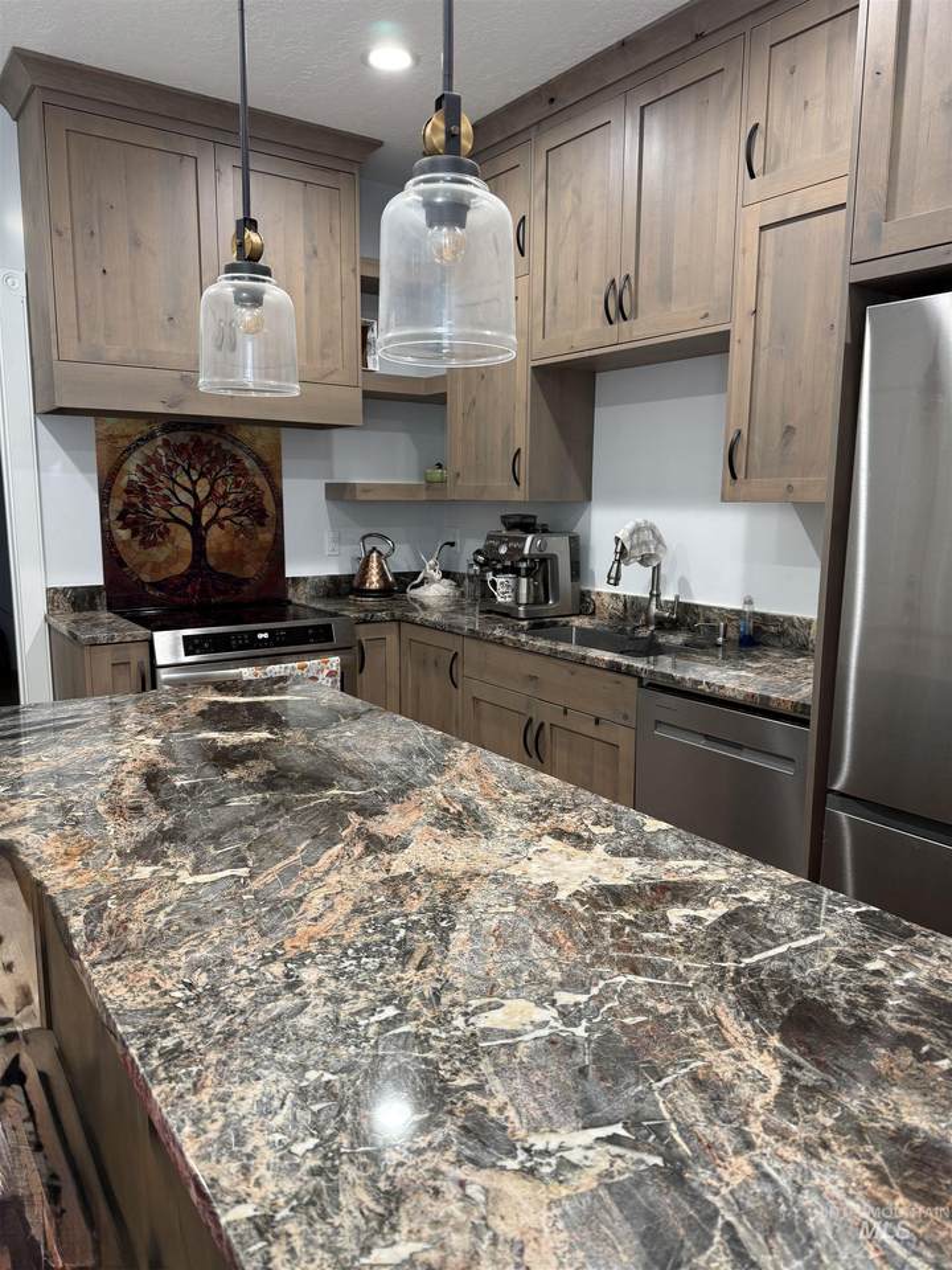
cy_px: 635
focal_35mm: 24
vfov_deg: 71.6
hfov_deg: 56.8
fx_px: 880
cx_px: 476
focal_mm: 6.76
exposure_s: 1/60
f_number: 1.78
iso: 100
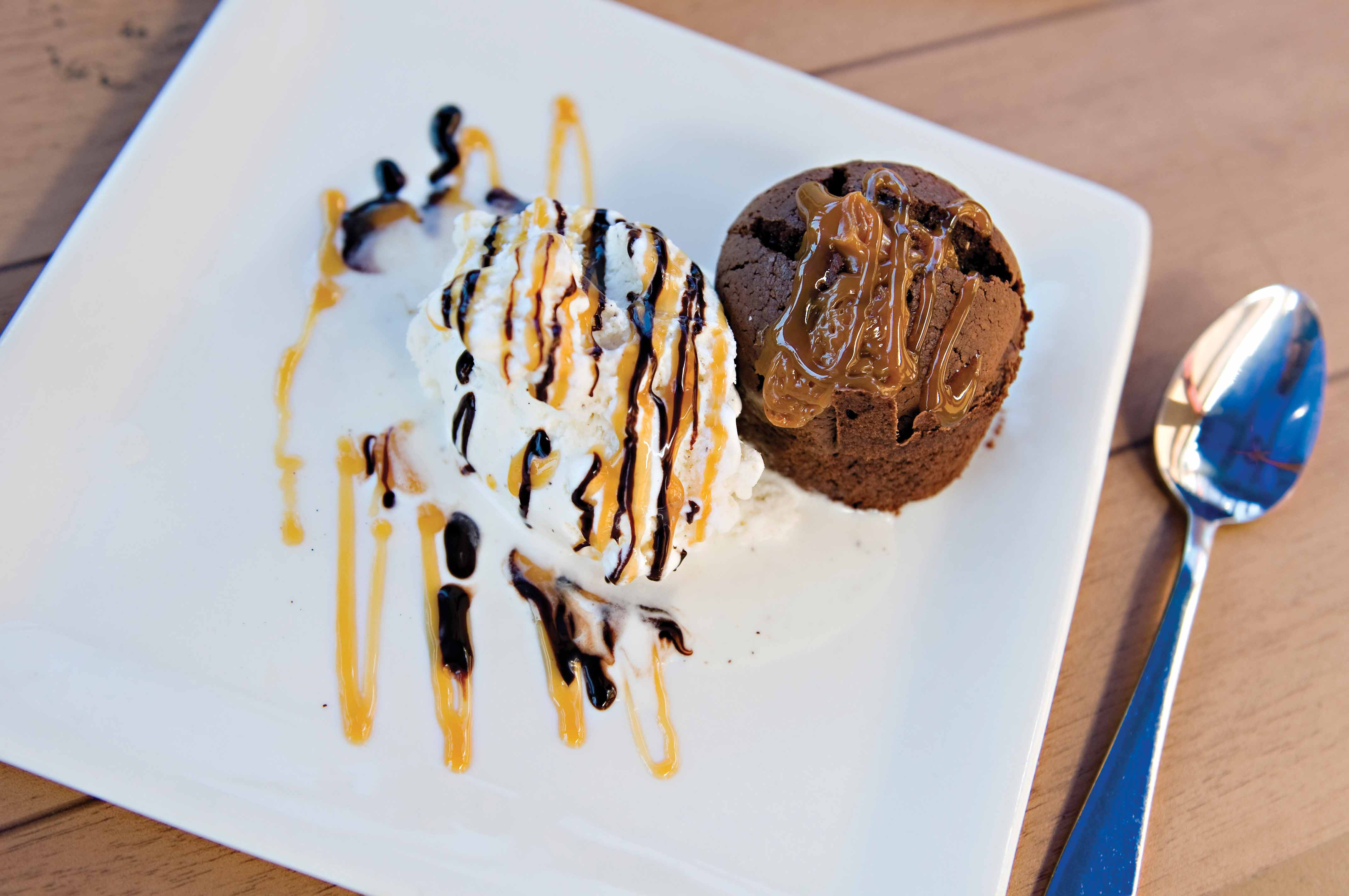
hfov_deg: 37.9
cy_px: 448
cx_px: 674
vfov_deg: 25.7
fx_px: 1965
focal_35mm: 52
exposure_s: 1/320
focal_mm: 35
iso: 200
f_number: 3.5
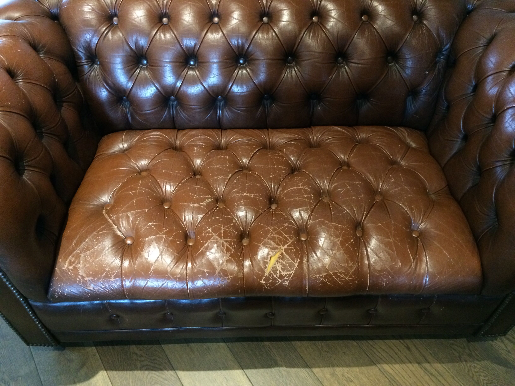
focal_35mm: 29
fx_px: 431
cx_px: 258
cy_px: 193
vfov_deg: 48.2
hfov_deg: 61.7
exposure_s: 1/17
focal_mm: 4.15
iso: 320
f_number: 2.2
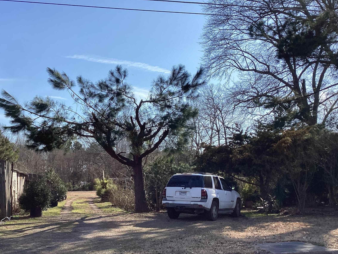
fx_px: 410
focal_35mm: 42
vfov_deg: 34.2
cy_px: 160
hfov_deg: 44.5
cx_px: 131
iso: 25
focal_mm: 3.3
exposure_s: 1/1314
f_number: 2.4
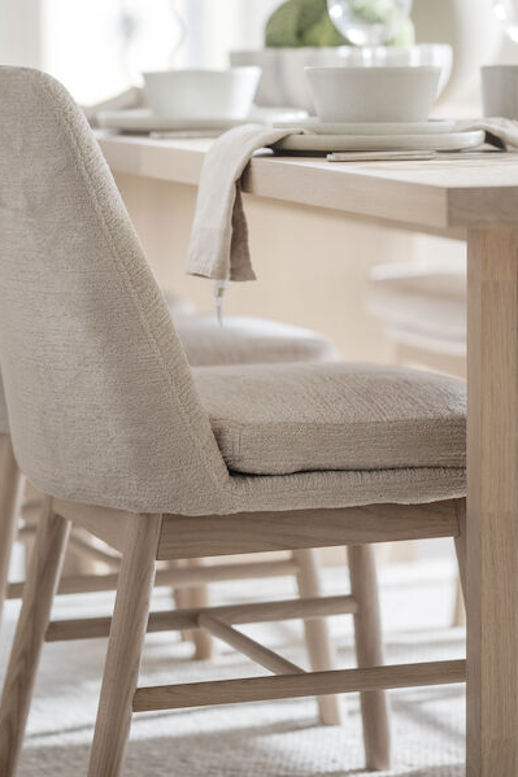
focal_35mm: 142
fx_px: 3066
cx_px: 290
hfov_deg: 9.7
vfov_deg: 14.4
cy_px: 275
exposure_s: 1/125
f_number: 1.8
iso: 250
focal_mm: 85
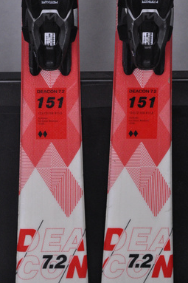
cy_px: 146
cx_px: 95
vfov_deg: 12.7
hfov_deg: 8.5
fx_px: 1270
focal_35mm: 162
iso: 3200
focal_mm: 92
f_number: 9.5
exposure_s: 1/125
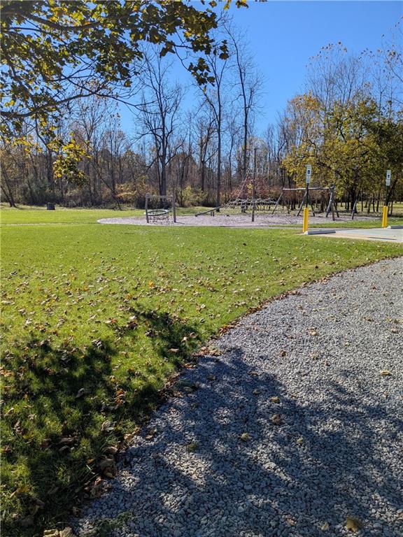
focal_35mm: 27
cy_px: 268
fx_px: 419
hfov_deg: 51.4
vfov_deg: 65.3
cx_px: 202
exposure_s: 1/3344
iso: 59
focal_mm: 4.38
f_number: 1.73
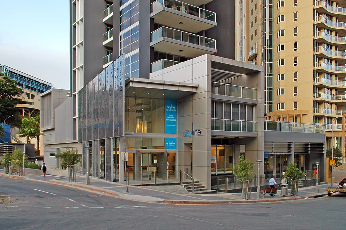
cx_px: 173
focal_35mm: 33
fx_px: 317
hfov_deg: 57.3
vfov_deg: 39.9
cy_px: 115
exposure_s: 1/160
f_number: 6.3
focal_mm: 22
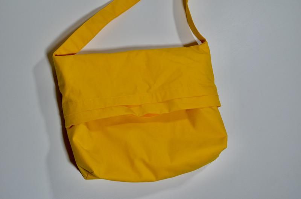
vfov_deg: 22.5
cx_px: 150
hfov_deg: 33.5
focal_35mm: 60
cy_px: 100
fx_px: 501
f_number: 8
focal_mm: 40
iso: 400
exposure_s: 1/60
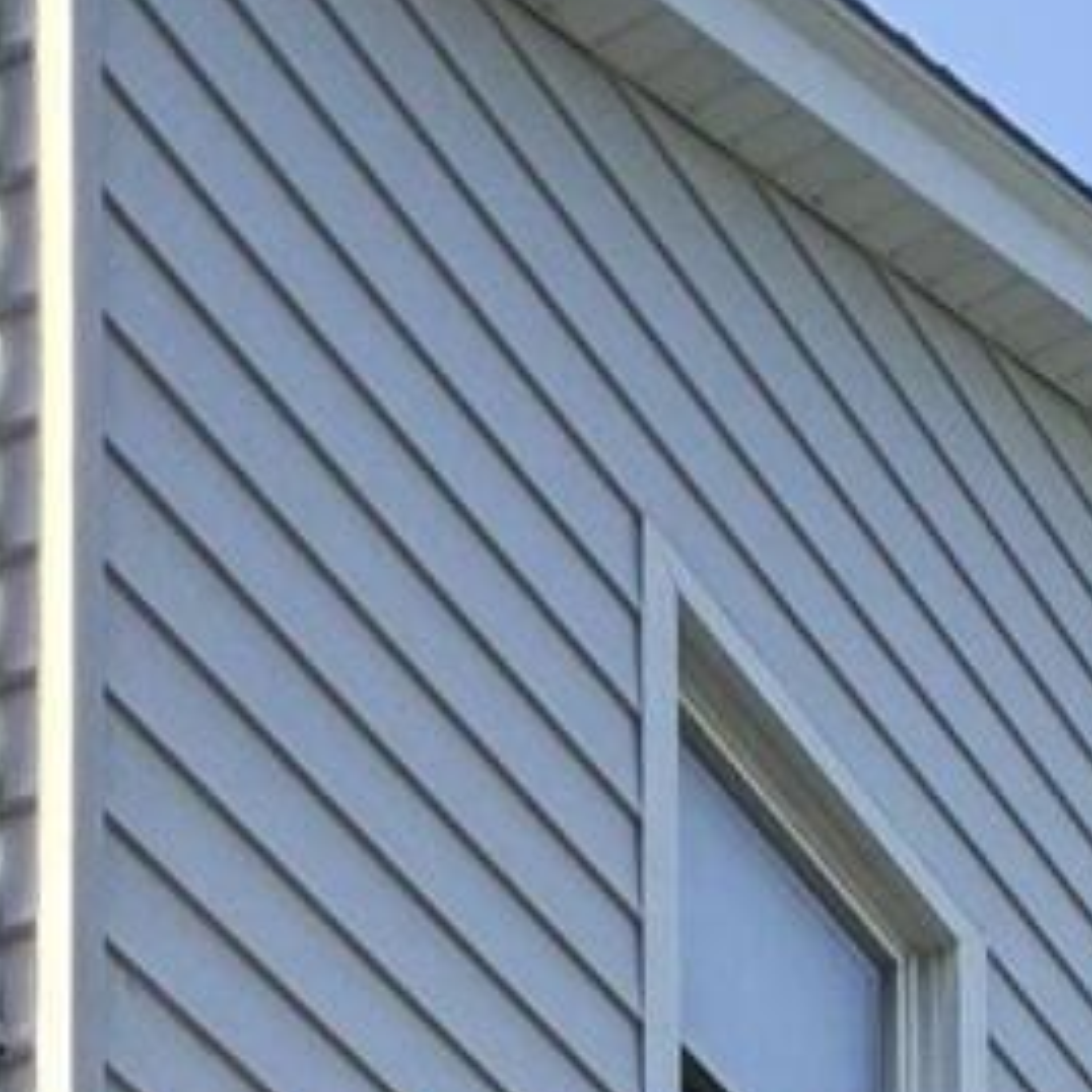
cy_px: 3589
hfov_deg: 15.7
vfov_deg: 10.3
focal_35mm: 92
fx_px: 3284
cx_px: 2050
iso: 40
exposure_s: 1/349
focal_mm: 2.22
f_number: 2.2
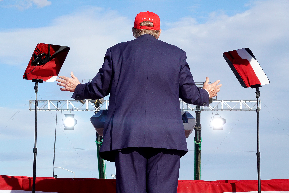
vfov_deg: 11.7
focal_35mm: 117
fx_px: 939
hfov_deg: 17.5
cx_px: 144
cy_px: 96
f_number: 10
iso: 400
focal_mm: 42.74
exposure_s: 1/500
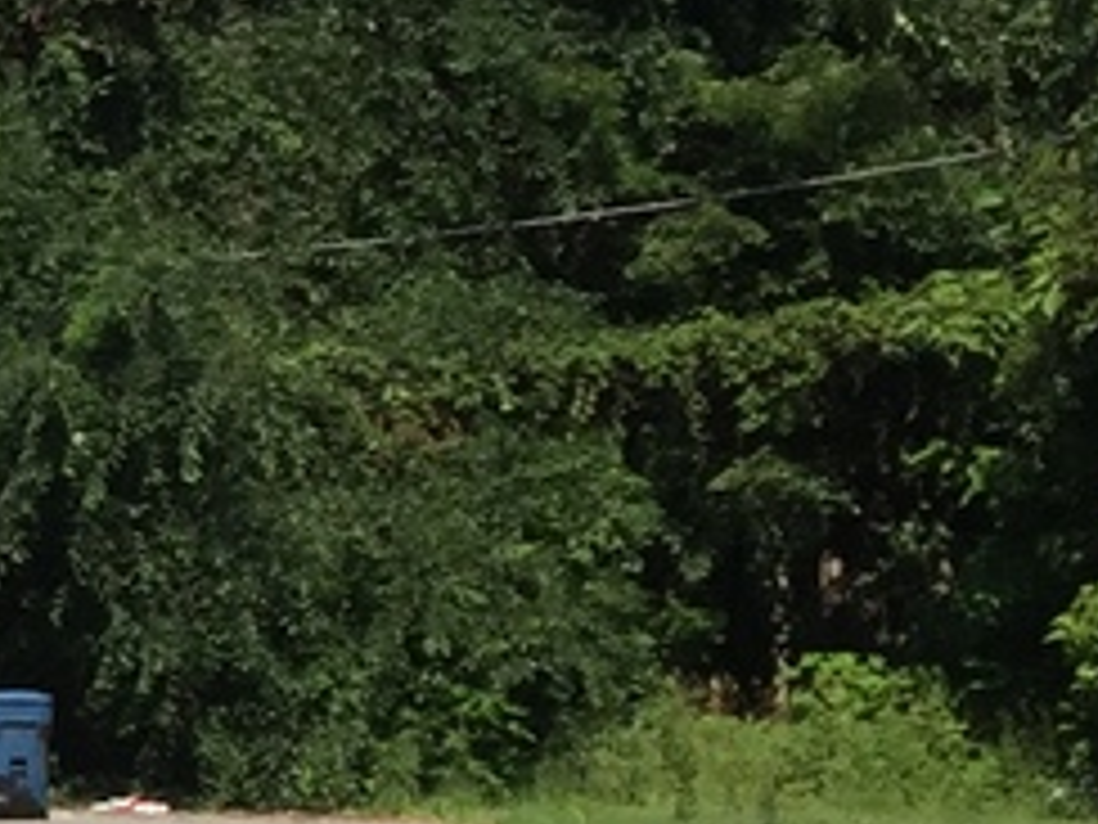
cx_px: -1570
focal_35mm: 171
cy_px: 95
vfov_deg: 8.7
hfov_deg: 10.0
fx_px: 5424
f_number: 2.2
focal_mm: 4.15
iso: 32
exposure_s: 1/2639
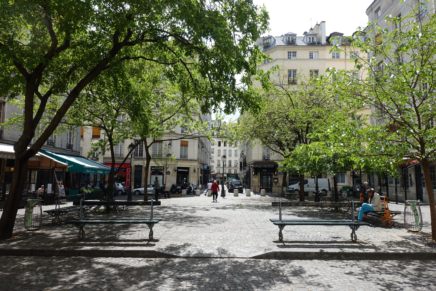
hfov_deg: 73.7
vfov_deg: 53.1
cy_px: 146
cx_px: 218
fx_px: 291
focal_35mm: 24
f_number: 5.6
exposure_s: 1/400
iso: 125
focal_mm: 8.8
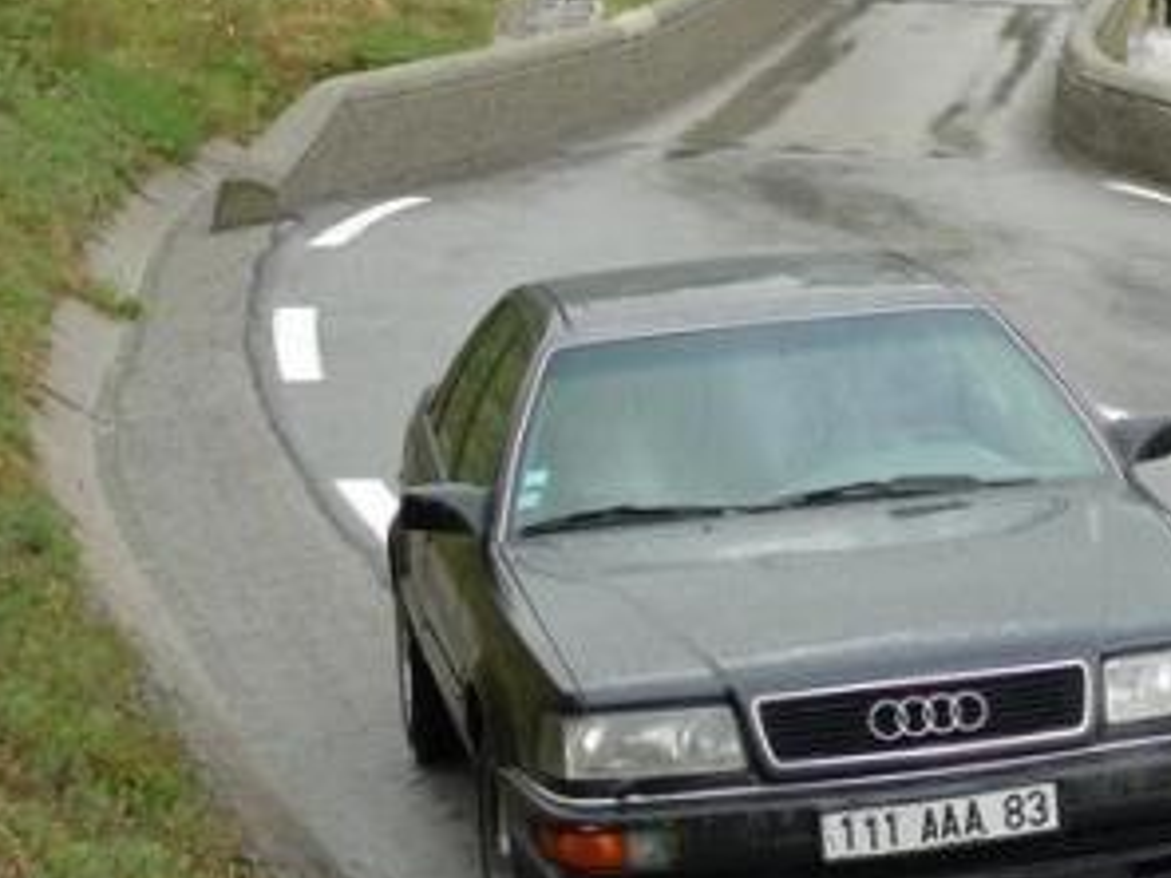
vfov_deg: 9.4
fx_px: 5311
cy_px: -81
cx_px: 1205
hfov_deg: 12.4
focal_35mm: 157
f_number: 2.8
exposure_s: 1/400
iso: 80
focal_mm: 12.8
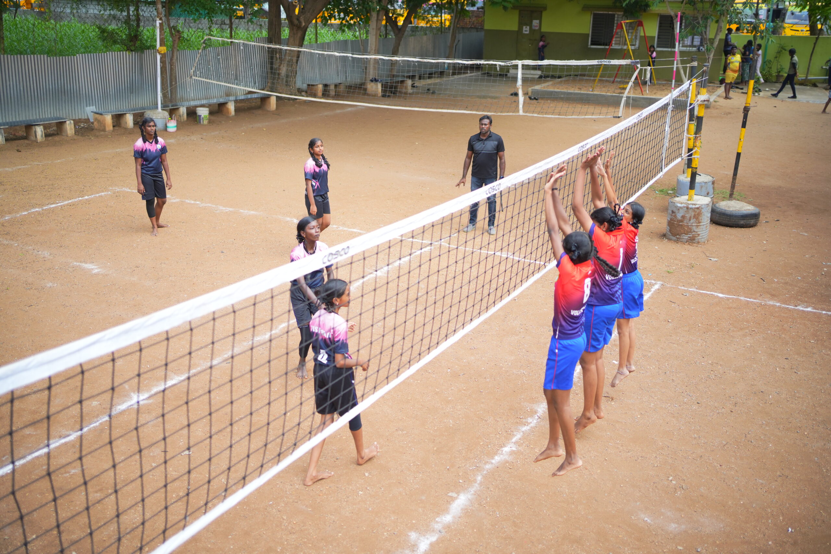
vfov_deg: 37.9
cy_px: 277
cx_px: 416
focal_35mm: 35
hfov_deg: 54.4
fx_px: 808
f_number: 2
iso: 320
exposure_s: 1/3200
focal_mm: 35
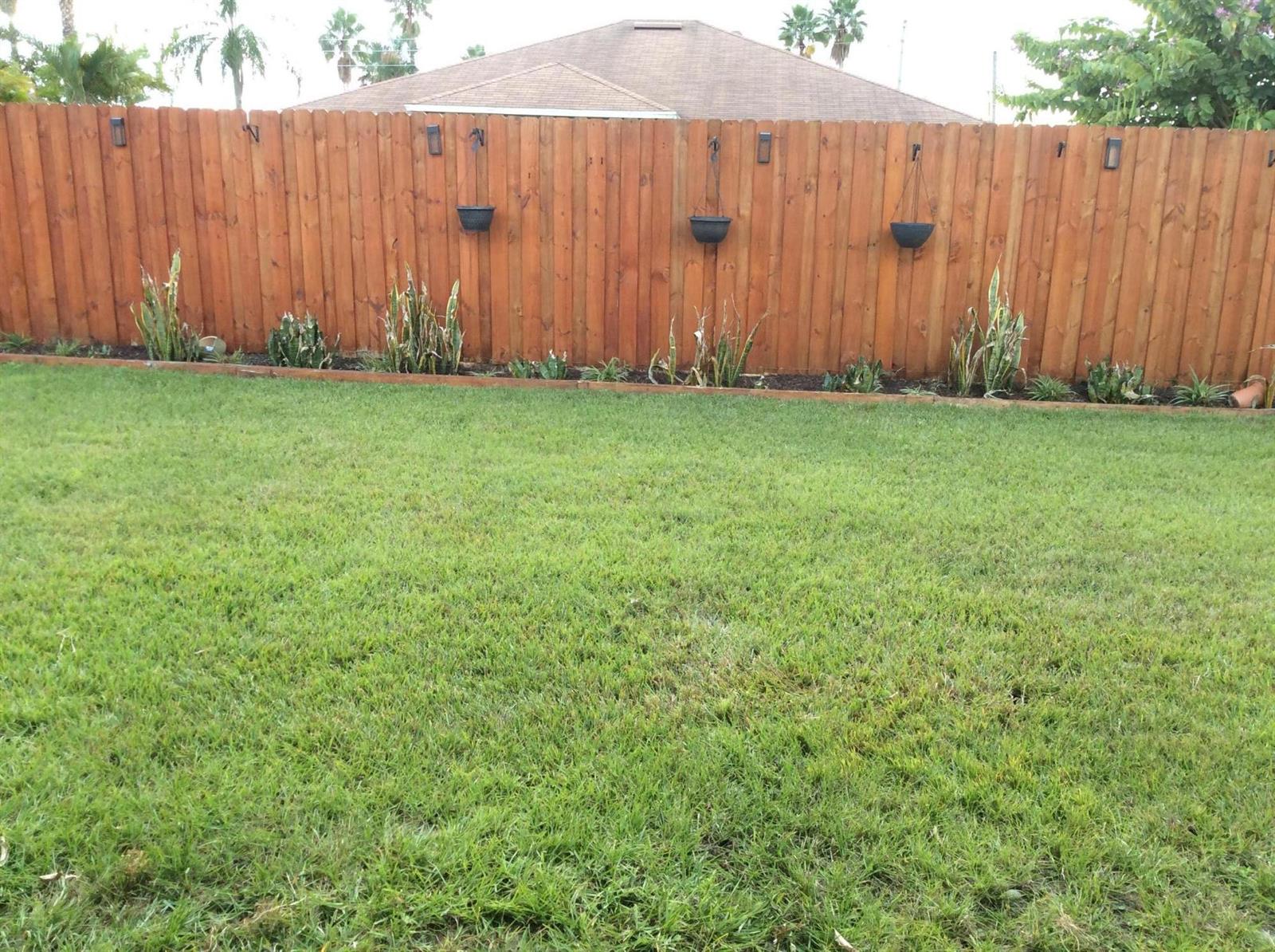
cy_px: 476
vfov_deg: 44.0
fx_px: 1177
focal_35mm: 32
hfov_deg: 56.9
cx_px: 638
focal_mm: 3.3
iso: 32
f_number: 2.4
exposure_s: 1/282
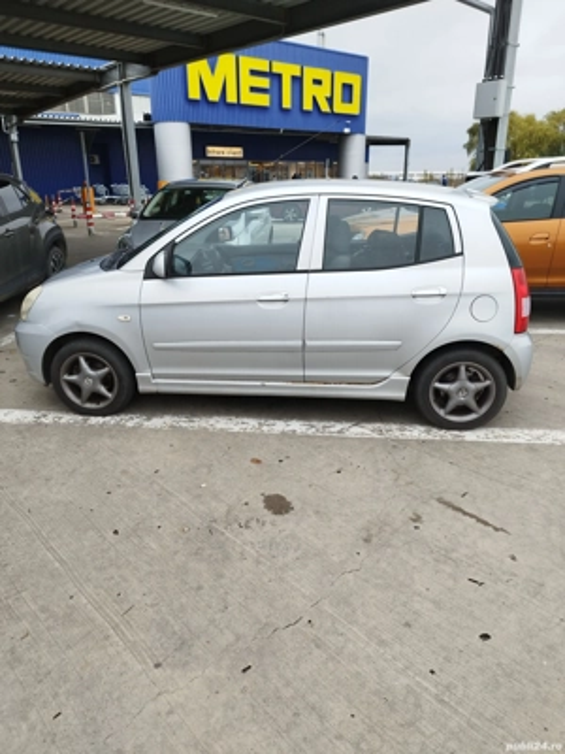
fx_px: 522
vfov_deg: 71.6
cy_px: 377
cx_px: 282
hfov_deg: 56.8
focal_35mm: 24
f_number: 1.89
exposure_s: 1/100
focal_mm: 5.89
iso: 60
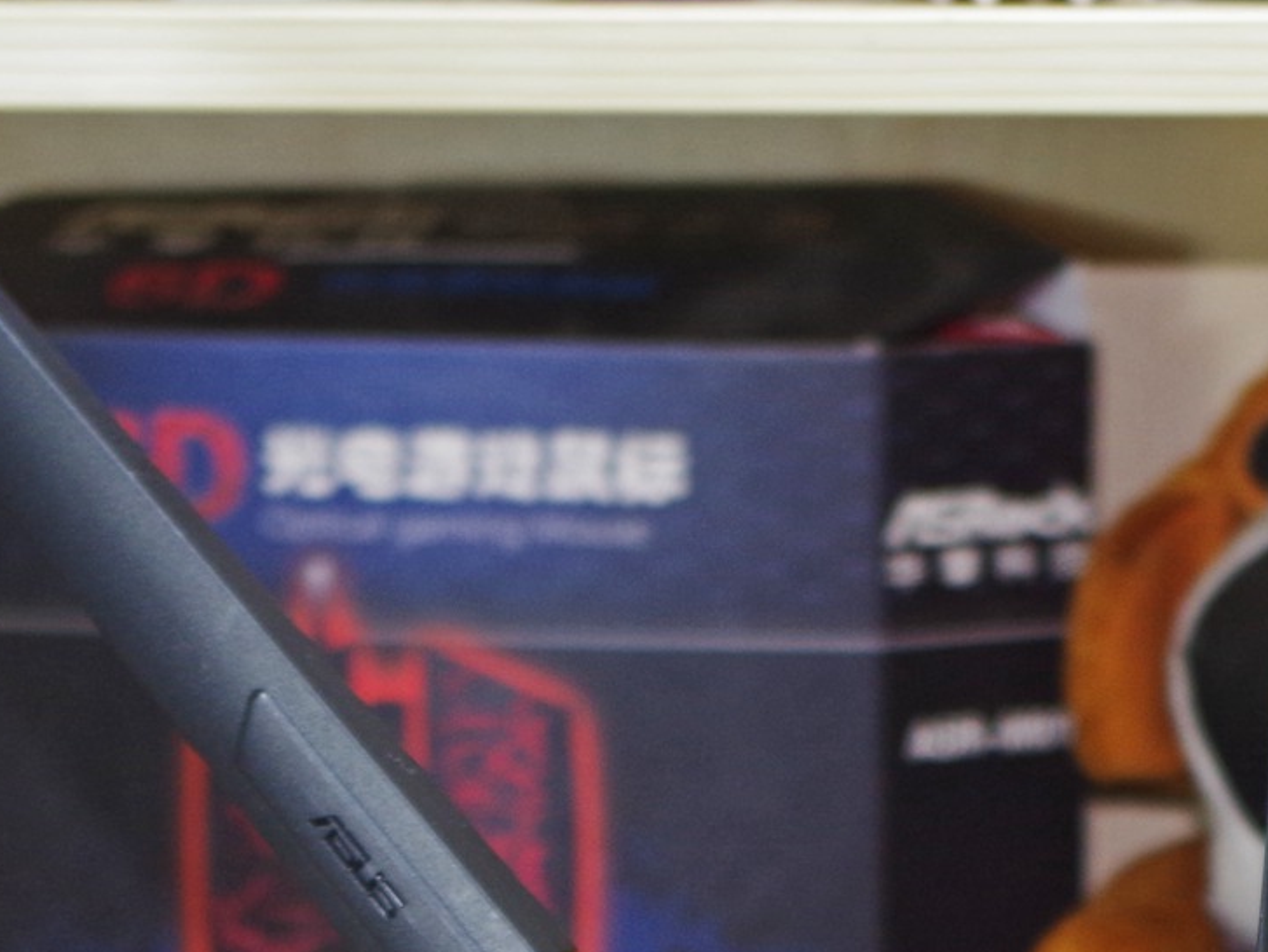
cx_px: 1343
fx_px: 7623
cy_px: 1411
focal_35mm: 208
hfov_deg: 9.4
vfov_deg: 7.0
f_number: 4.5
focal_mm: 42.5
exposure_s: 1/30
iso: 400
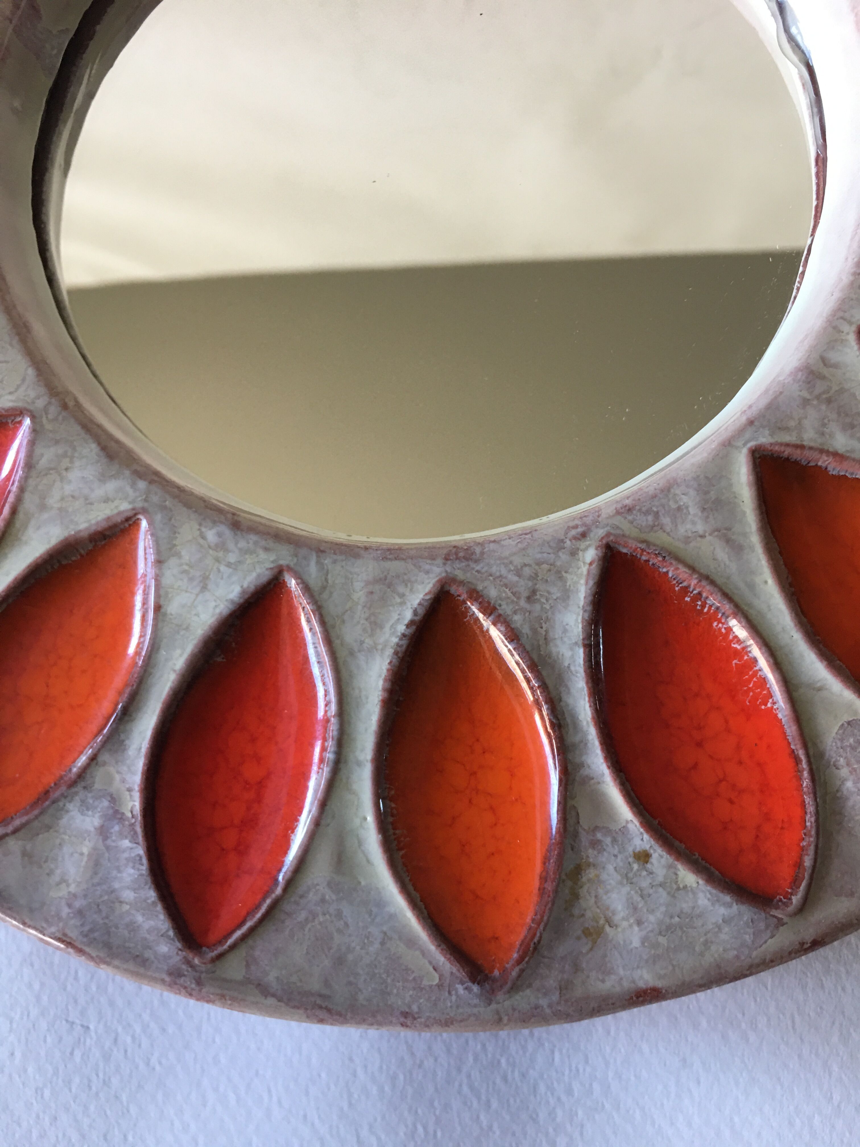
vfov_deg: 61.7
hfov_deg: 48.2
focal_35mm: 29
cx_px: 430
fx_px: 961
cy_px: 574
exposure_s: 1/33
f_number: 2.2
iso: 50
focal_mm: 4.15
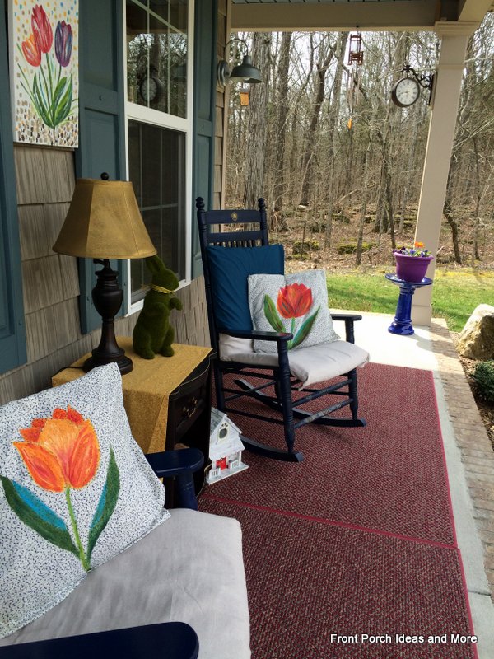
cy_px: 330
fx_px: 552
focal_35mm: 29
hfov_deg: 48.2
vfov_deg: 61.7
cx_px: 247
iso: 32
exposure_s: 1/513
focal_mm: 4.15
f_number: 2.2
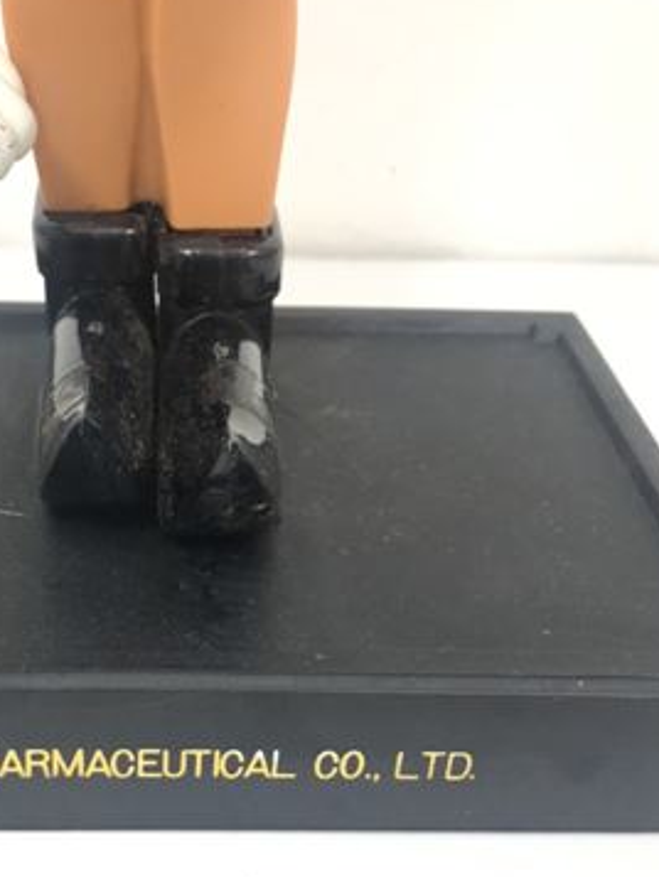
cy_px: 663
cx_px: 182
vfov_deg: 39.3
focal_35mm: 47
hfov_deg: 30.5
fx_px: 1192
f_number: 1.8
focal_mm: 4
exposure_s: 1/30
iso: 32
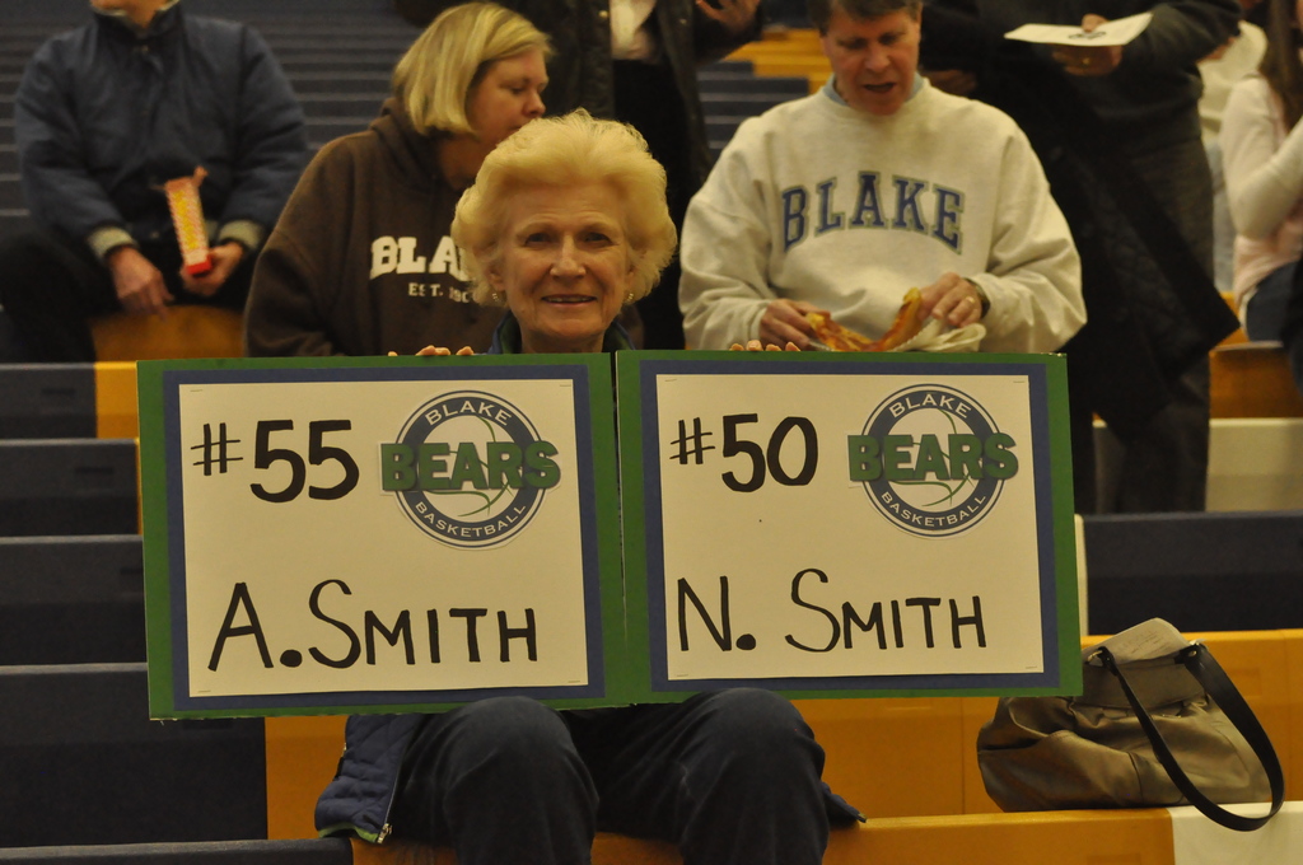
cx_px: 652
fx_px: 3796
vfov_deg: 13.0
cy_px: 432
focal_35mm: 105
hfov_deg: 19.5
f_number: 4.5
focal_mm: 70
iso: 3200
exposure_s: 1/250
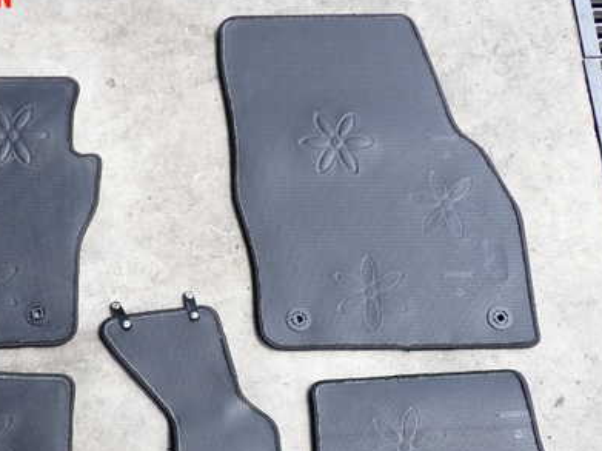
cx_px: 194
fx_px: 800
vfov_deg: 31.1
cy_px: 325
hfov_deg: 40.7
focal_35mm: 46
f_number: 2.3
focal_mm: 5.4
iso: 100
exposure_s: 1/500
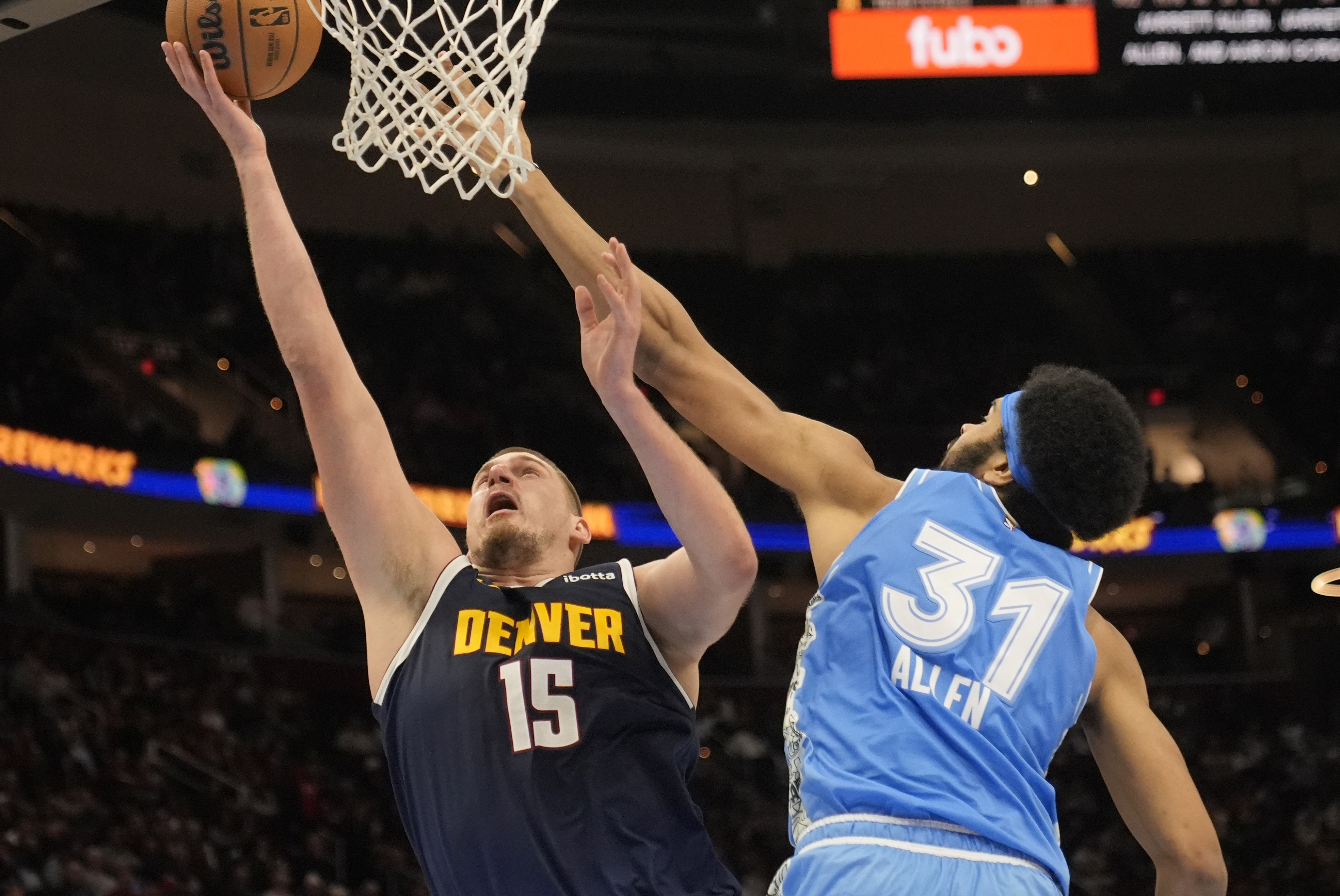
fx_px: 3912
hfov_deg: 19.4
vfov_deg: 13.1
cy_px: 448
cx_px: 670
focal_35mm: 105
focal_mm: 70
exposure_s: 1/2500
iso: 4000
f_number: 2.8
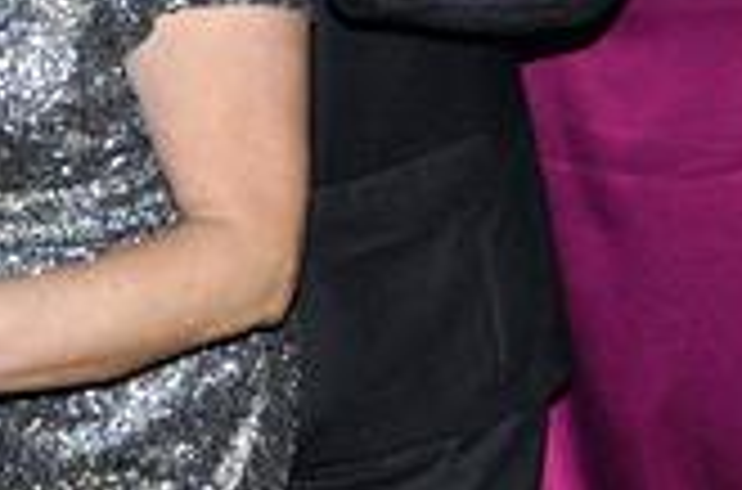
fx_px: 3341
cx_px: 108
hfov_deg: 12.6
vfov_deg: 8.3
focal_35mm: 163
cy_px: -101
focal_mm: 21
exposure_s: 1/60
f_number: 5
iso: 1600
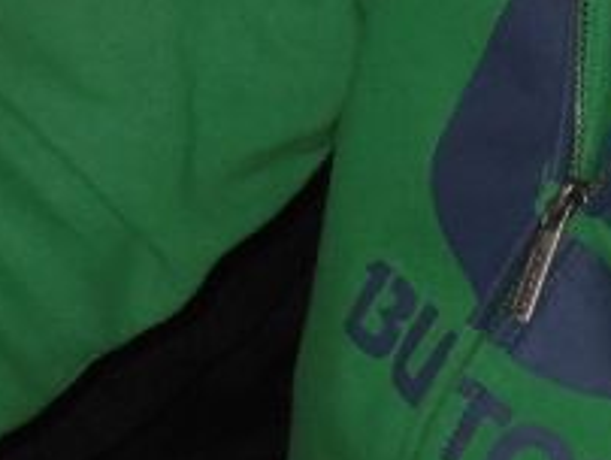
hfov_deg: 5.0
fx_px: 6892
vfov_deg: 3.8
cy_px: -154
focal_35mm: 390
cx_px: 1334
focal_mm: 13.8
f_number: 4.7
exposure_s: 1/60
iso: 360
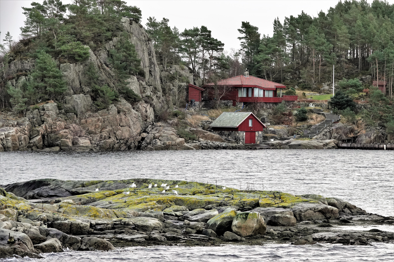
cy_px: 131
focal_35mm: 170
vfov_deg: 8.1
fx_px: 1860
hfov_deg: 12.1
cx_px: 197
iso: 640
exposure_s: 1/200
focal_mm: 62.39
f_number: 8
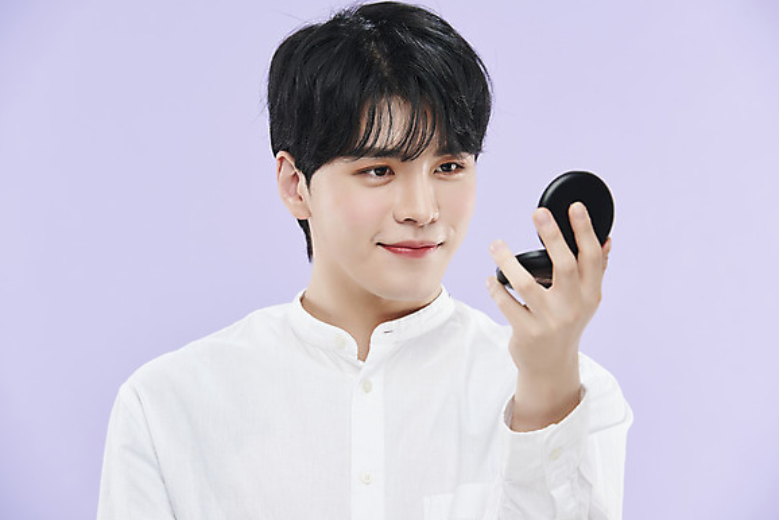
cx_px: 392
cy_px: 253
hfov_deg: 12.0
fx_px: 3702
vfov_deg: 8.0
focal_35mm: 171
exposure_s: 1/125
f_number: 8
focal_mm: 165
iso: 31
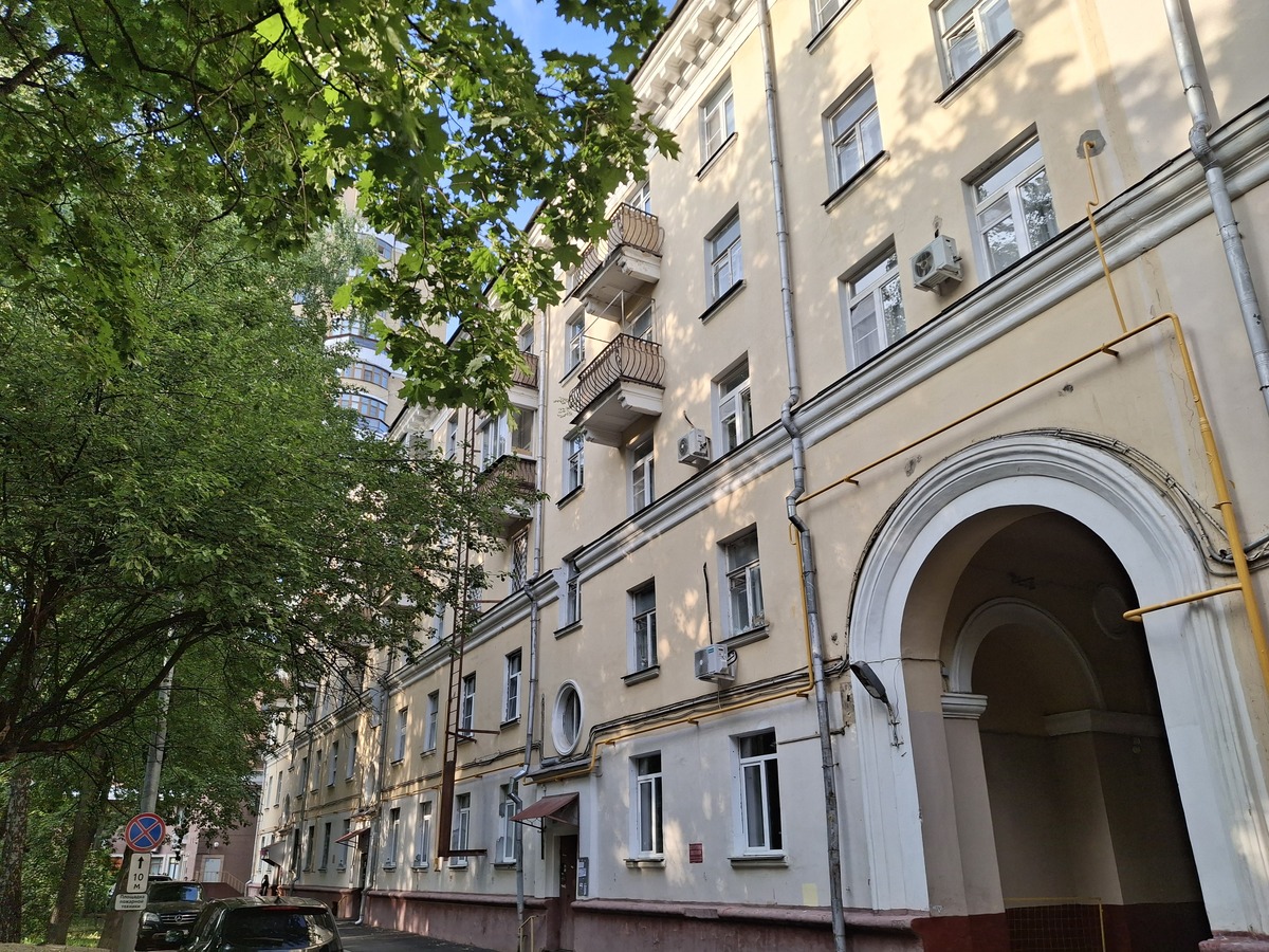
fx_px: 916
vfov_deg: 54.9
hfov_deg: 69.4
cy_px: 476
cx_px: 634
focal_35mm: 25
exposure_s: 1/548
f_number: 1.8
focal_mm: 4.69
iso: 32
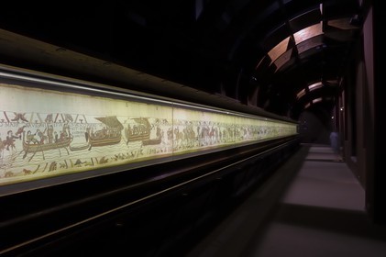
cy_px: 128
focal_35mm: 28
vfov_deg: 45.6
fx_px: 305
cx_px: 193
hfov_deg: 64.6
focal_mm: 19
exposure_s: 6
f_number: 7.1
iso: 100
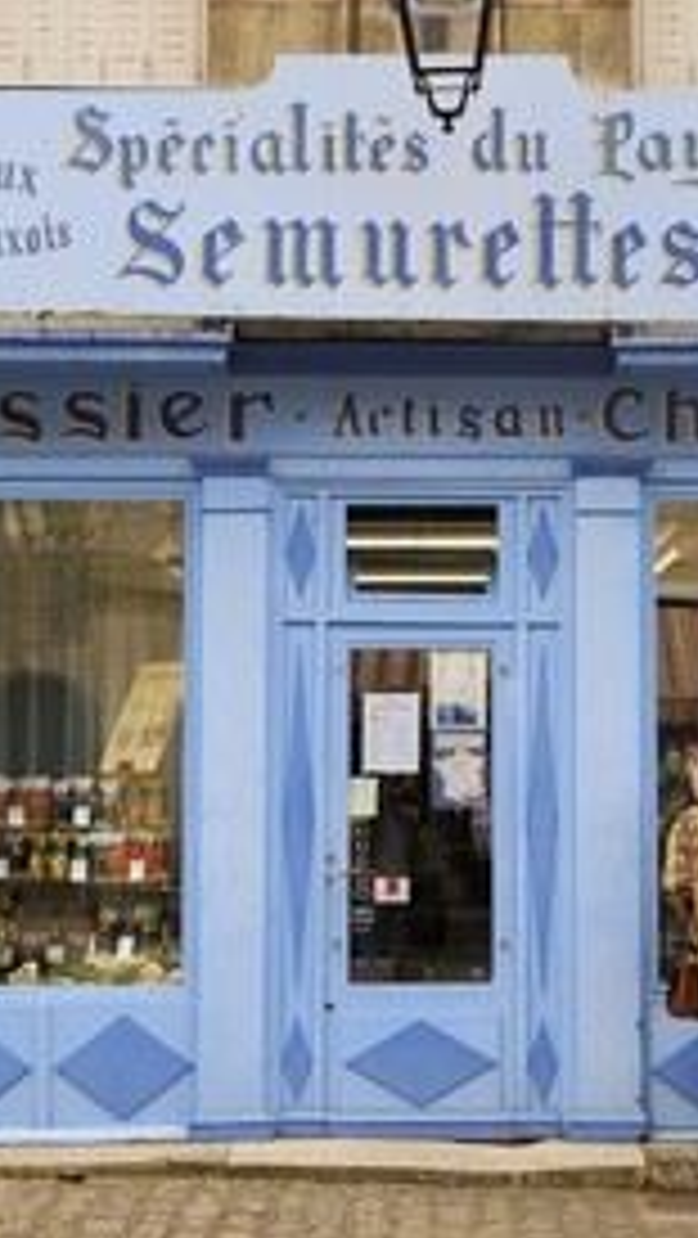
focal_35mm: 64
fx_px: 2103
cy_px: 626
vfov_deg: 32.8
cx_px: 428
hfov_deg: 18.8
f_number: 8
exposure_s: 1/160
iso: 200
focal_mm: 40
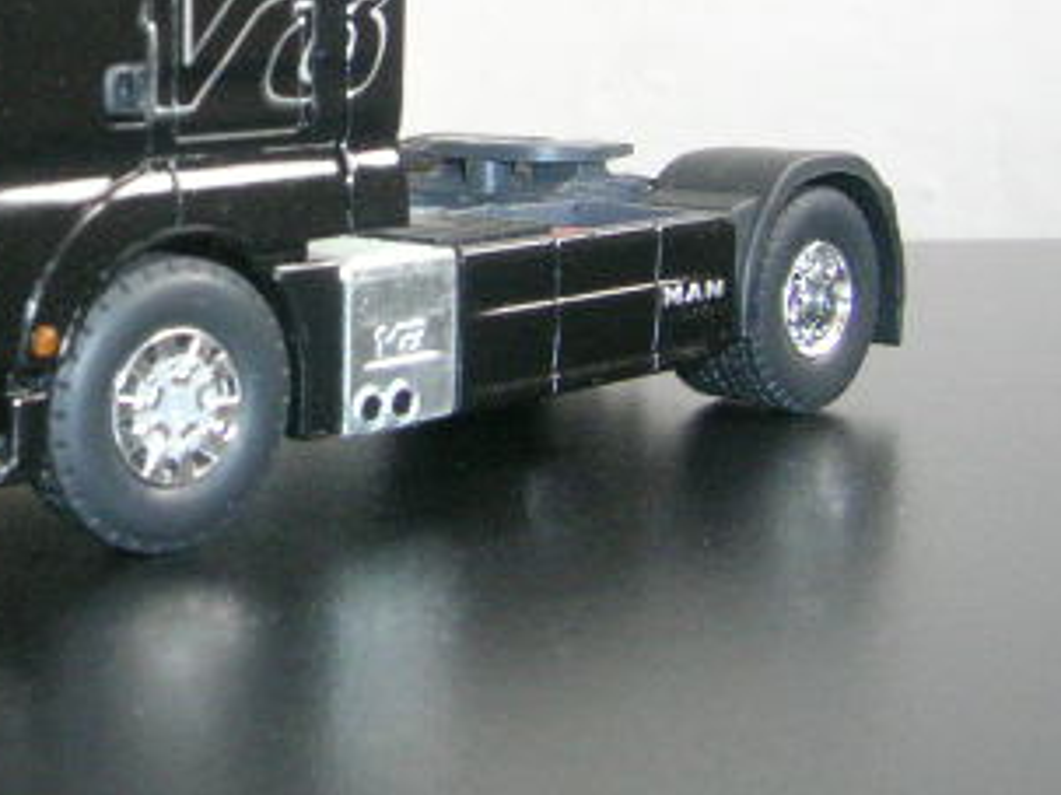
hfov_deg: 25.6
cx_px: 116
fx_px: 2267
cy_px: 98
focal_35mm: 74
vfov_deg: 19.6
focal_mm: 5.4
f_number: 4.8
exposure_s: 1/2.3
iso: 200
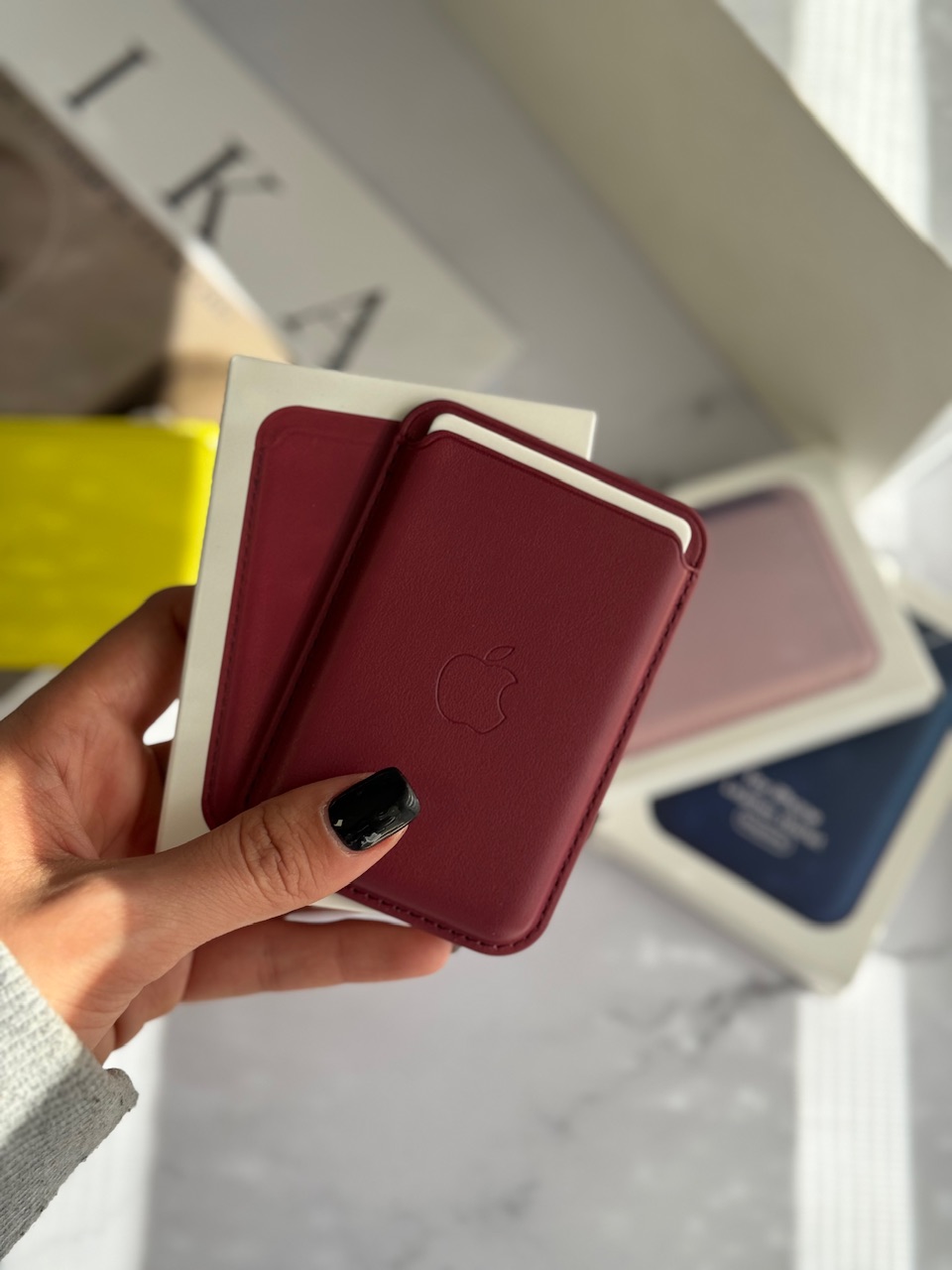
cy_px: 635
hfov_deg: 30.3
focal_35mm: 48
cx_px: 476
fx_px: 1760
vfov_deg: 39.7
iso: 64
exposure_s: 1/488
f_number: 1.78
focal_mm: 6.86
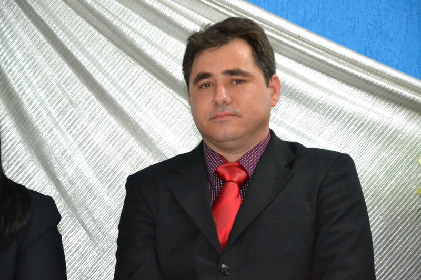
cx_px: 210
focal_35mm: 138
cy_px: 140
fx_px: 1613
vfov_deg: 9.9
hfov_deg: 14.9
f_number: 5.6
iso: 3200
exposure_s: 1/60
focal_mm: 92
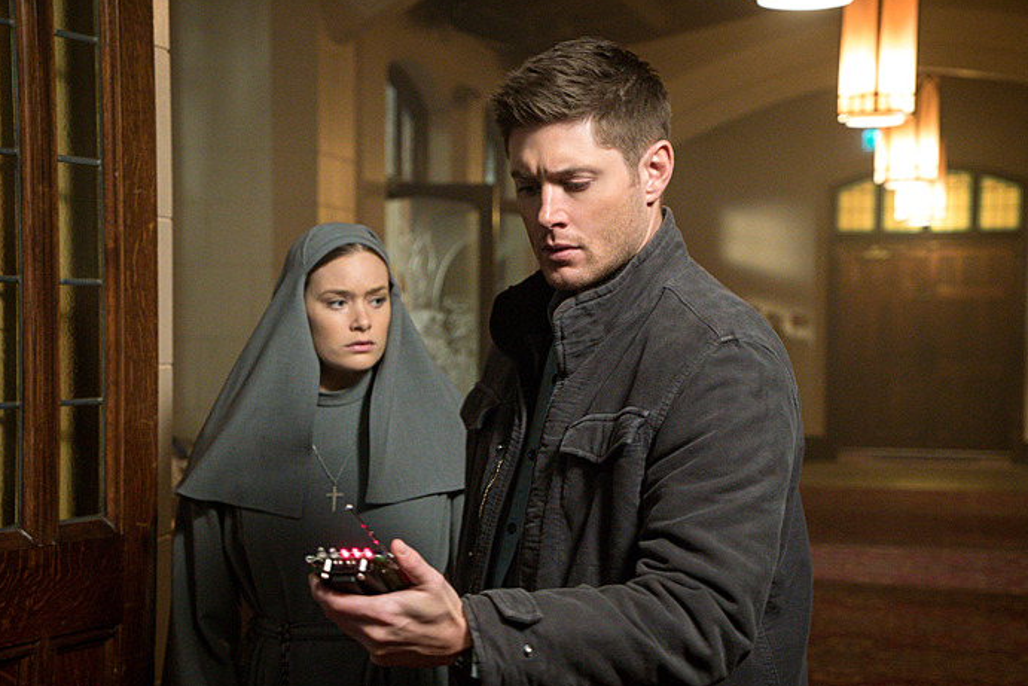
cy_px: 379
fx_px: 2256
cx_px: 489
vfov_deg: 17.3
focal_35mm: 79
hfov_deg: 25.7
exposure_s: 1/100
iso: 8000
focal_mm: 70
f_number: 5.6
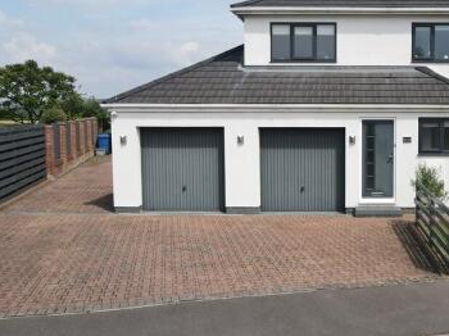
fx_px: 518
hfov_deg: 44.8
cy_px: 147
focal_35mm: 40
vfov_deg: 35.9
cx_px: 350
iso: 100
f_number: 2.8
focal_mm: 4.5
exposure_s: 1/640
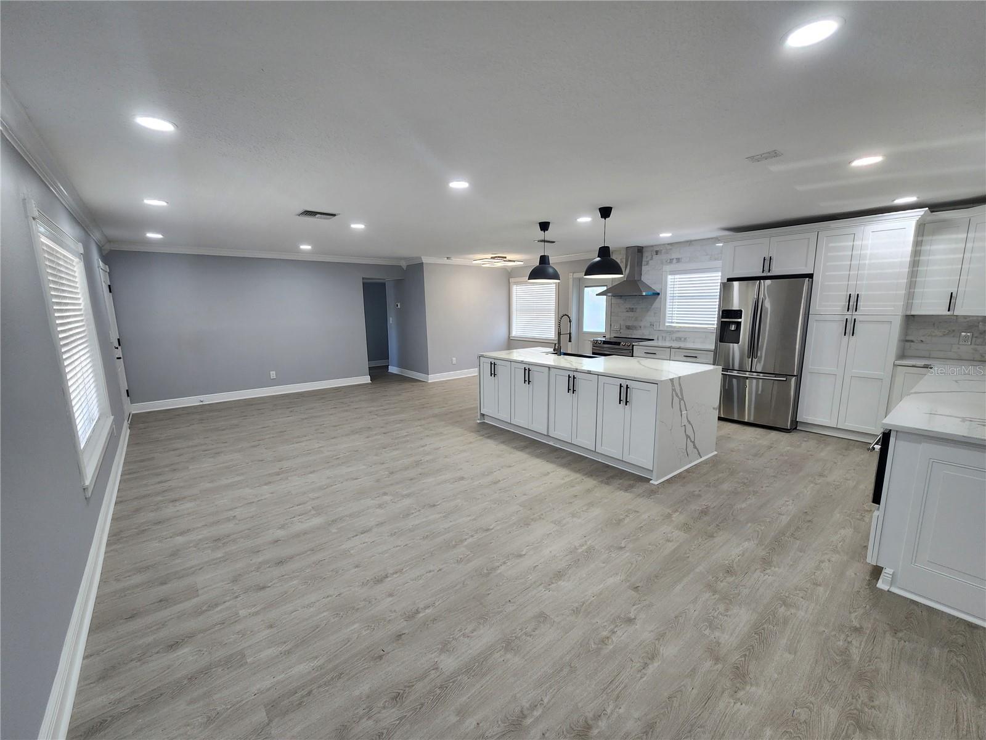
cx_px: 493
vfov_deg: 89.9
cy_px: 370
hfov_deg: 106.2
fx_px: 370
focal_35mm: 13
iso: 80
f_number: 2.2
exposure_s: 1/60
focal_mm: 2.2
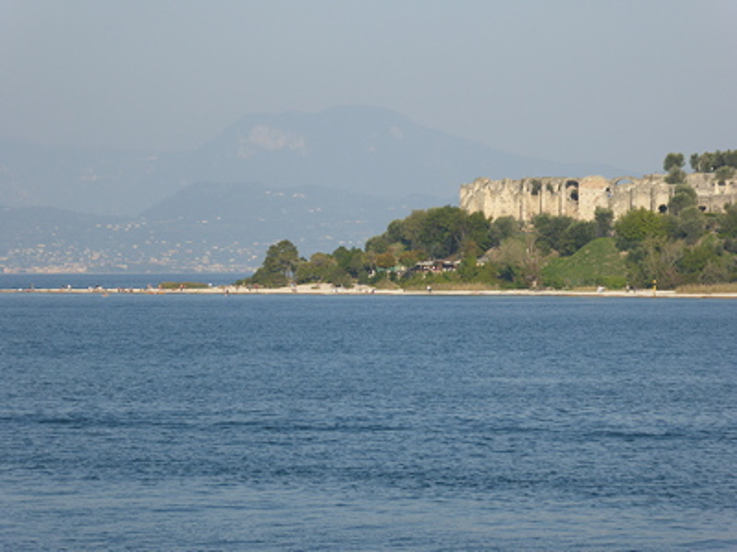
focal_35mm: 191
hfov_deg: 10.4
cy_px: 276
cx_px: 368
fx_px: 4067
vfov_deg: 7.8
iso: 100
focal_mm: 30.9
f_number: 5.6
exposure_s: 1/400
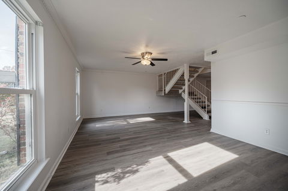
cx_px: 144
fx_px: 112
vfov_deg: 81.1
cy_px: 96
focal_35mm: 14
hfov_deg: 104.3
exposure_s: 1/125
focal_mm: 14
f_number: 5.6
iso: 140
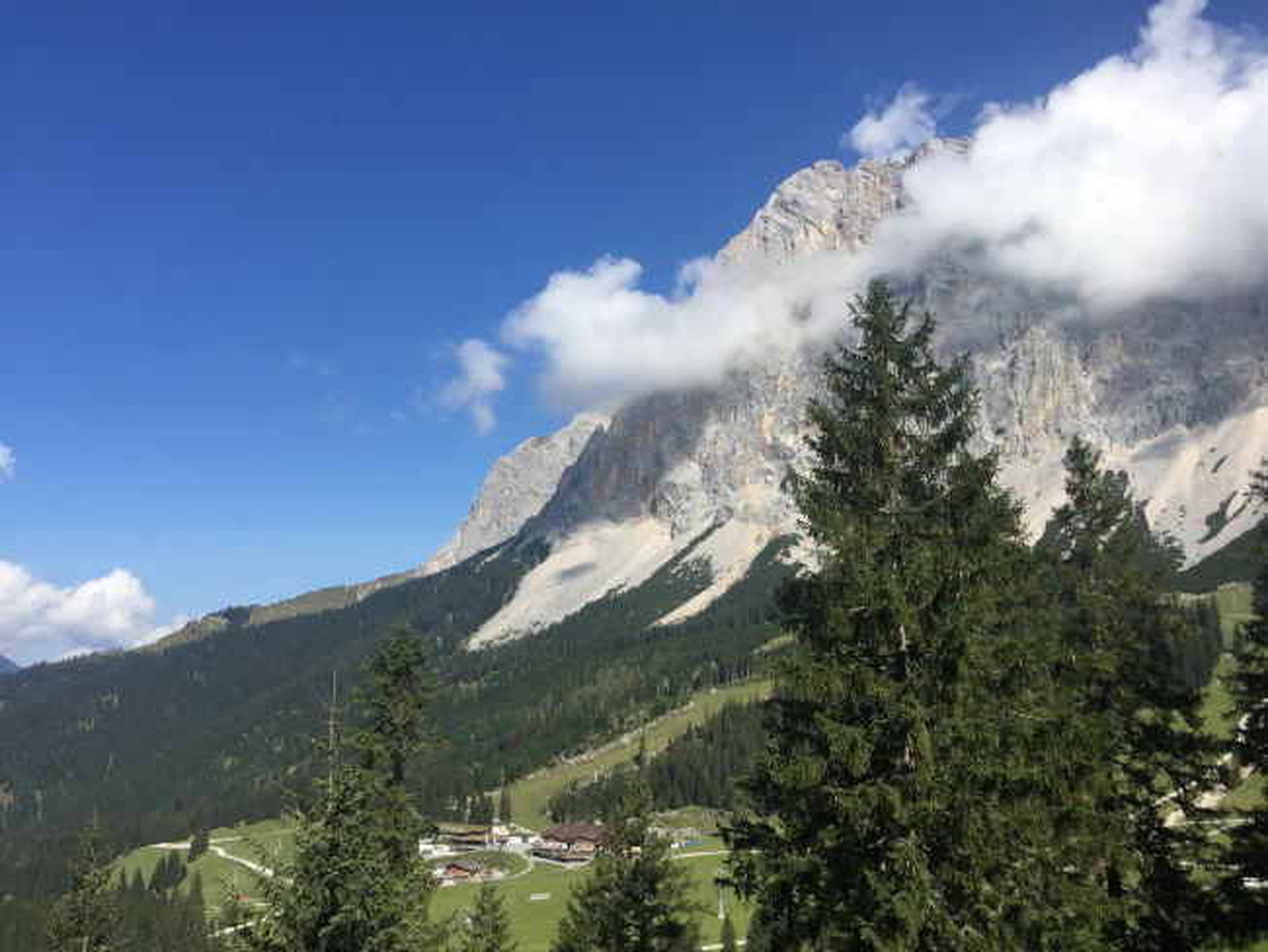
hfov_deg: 61.6
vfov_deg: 48.3
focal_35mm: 29
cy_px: 476
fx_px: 1063
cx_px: 634
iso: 32
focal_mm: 4.15
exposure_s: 1/2083
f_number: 2.2
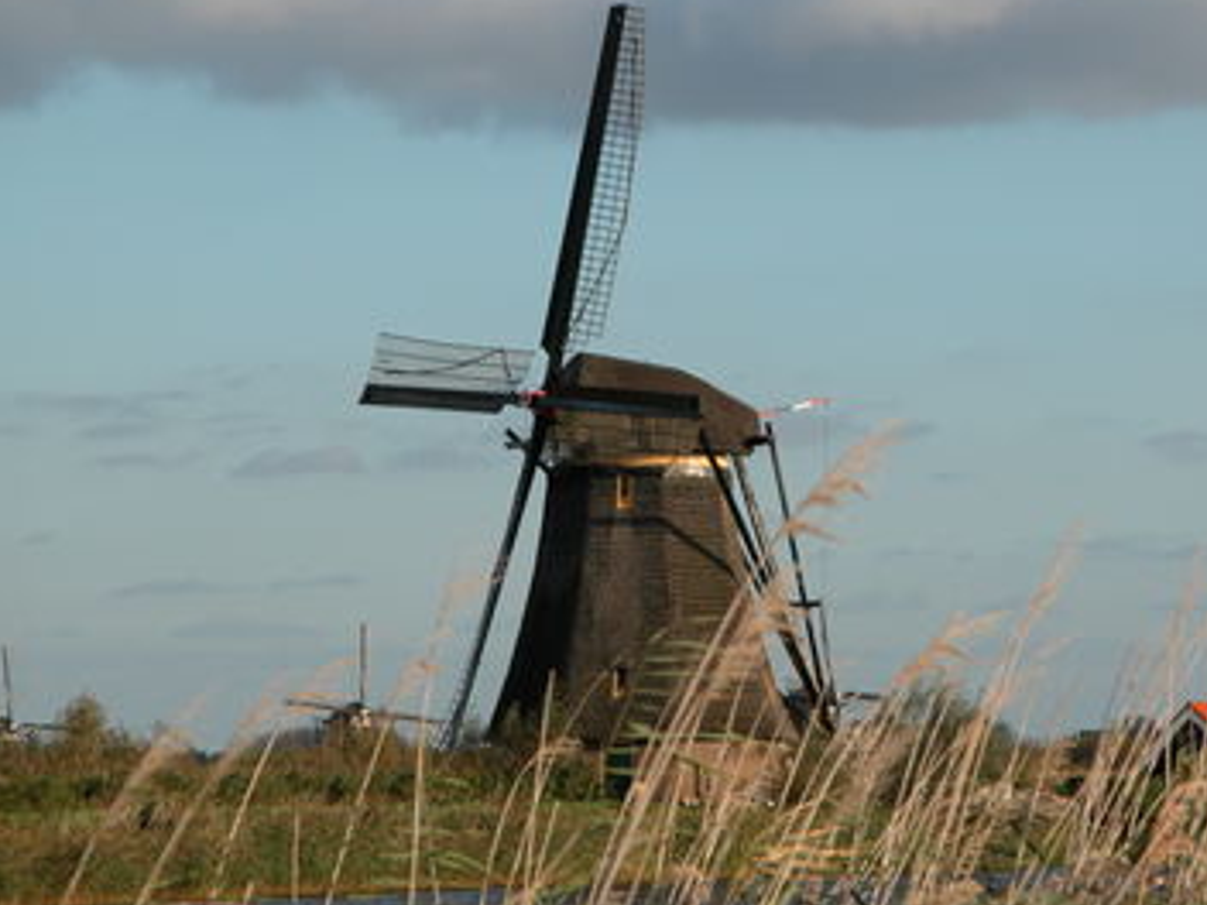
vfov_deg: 5.9
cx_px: 672
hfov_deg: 7.9
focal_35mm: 250
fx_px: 8717
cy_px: 411
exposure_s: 1/446
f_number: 5.2
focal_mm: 56.7
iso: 100
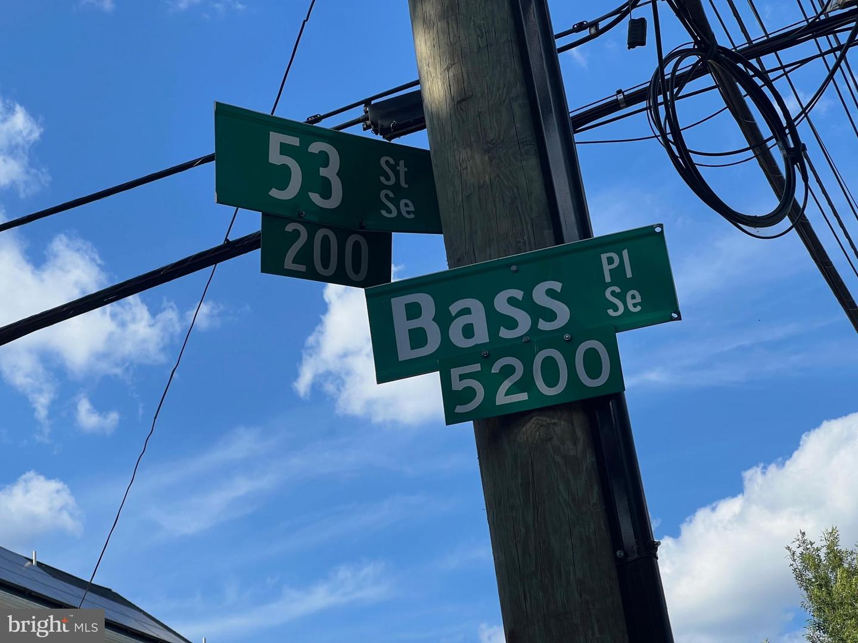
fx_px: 1909
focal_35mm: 77
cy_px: 322
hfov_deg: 25.3
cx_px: 429
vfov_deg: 19.1
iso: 32
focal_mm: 9
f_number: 2.8
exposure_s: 1/717
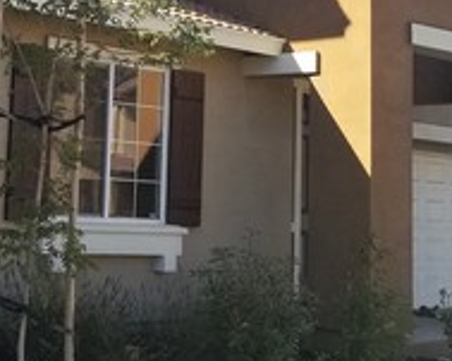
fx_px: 1110
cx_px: 66
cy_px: 45
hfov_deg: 22.6
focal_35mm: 83
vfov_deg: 18.2
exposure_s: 1/1192
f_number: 1.7
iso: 50
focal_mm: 4.25
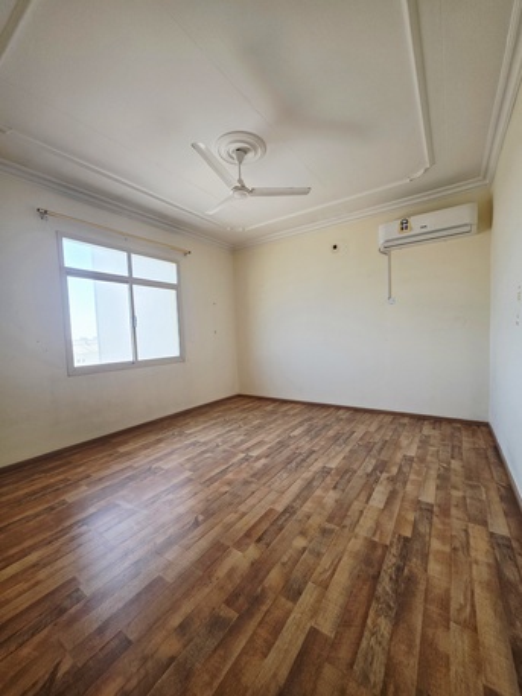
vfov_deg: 106.2
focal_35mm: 13
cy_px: 348
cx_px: 261
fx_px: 261
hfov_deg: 89.9
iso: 80
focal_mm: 2.2
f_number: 1.9
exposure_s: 1/101
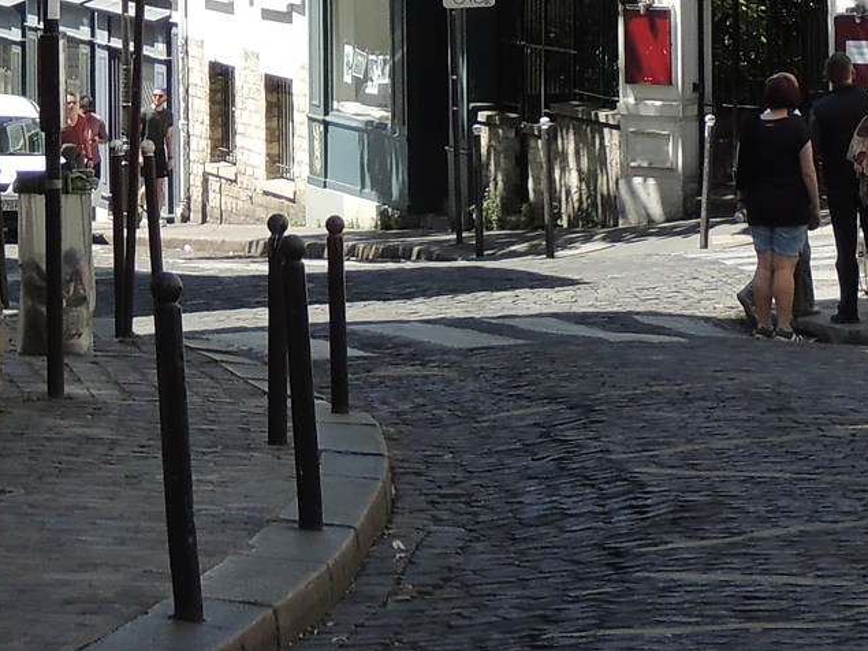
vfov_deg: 7.6
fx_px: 4738
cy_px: -498
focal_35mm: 189
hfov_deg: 10.5
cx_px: 271
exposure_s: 1/400
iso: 100
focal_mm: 8.9
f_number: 3.6
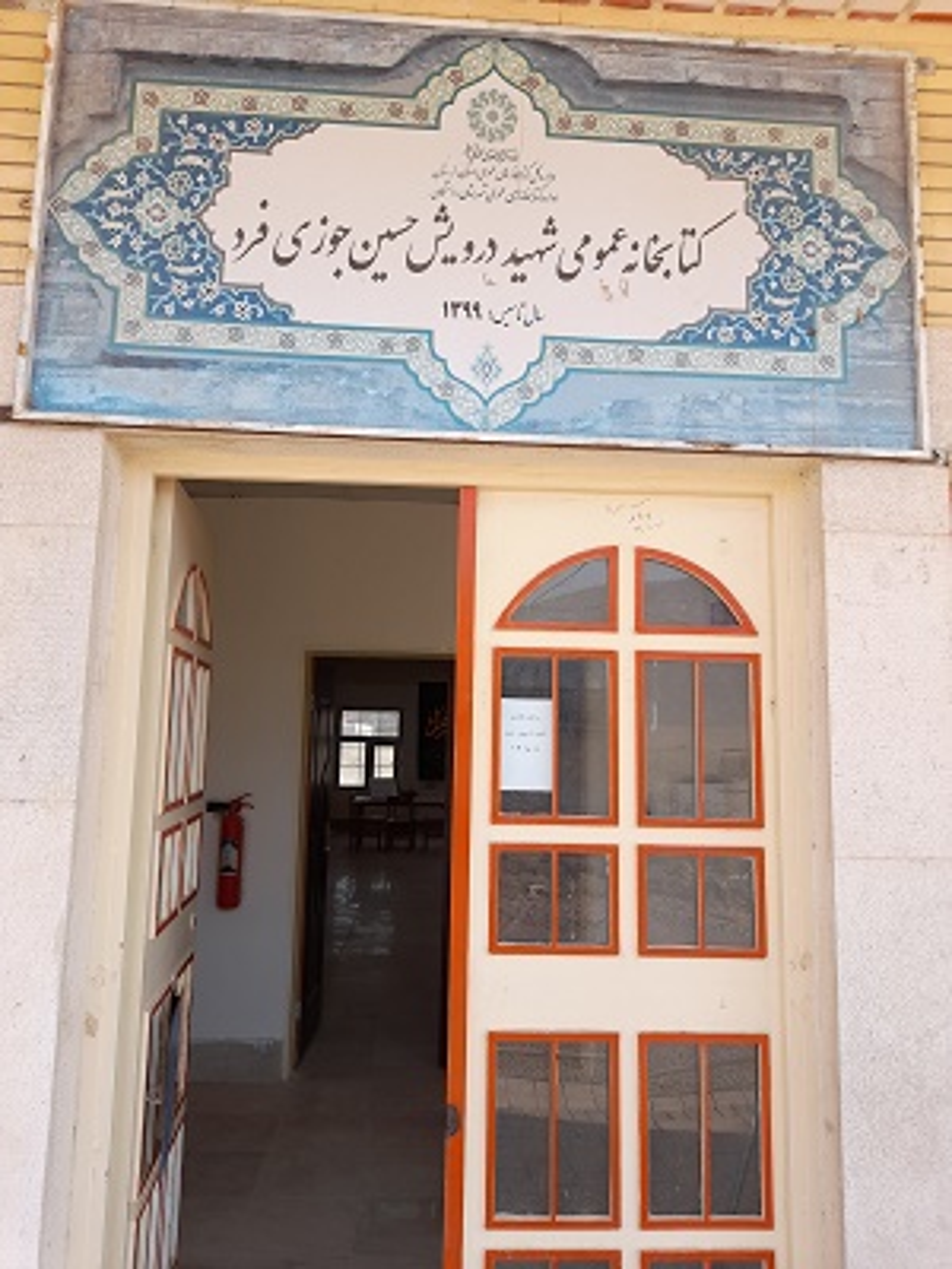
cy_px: 634
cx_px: 476
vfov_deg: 69.4
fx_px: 917
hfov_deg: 54.9
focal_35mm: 25
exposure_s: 1/139
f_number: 2
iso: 20
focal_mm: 4.6
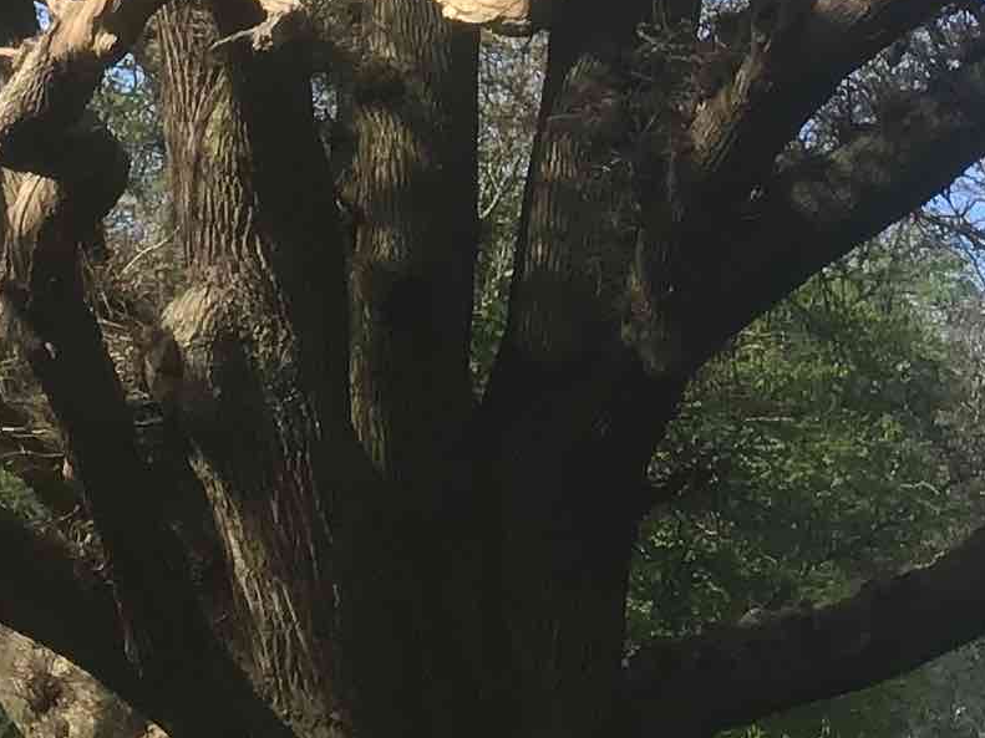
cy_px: -465
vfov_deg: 11.0
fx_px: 3642
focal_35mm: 128
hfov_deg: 15.3
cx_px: 273
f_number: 2.4
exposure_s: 1/471
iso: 25
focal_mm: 3.3
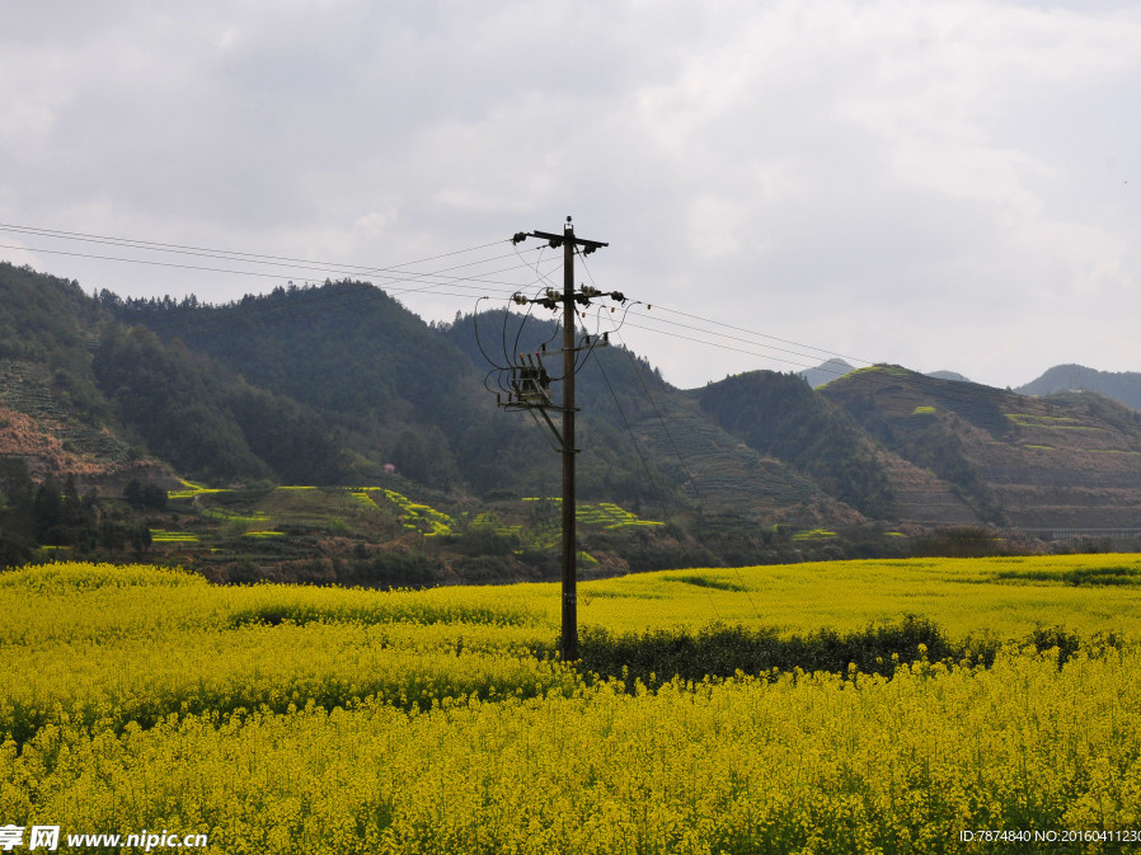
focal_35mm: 46
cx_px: 590
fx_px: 1516
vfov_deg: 31.5
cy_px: 429
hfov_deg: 41.2
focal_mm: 28
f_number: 13
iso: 320
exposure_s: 1/640
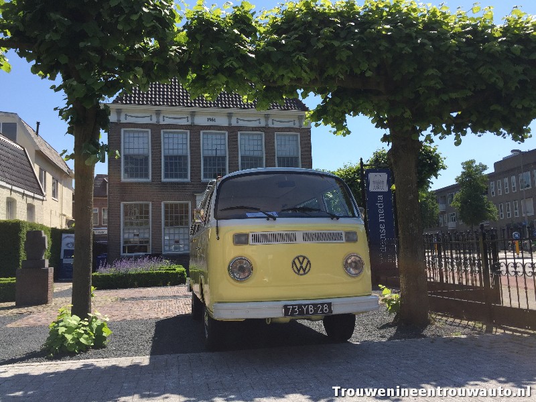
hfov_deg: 61.7
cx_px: 268
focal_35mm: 29
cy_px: 201
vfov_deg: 48.2
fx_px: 449
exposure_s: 1/1582
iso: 32
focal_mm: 4.15
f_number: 2.2
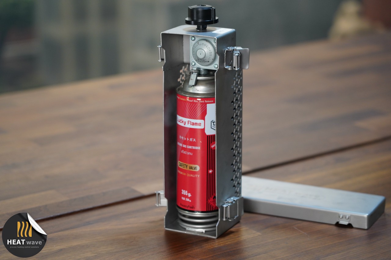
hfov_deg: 19.5
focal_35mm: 105
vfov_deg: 13.0
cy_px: 130
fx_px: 1140
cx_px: 196
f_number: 4
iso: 2000
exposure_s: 1/125
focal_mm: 105
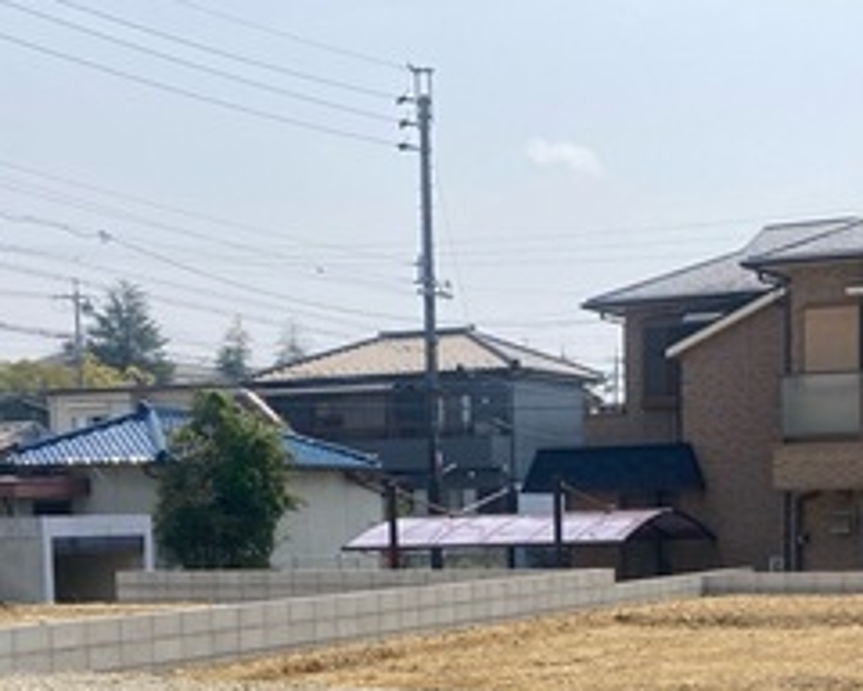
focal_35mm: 73
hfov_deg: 26.0
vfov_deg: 20.1
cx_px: 557
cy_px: 738
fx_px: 1865
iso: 20
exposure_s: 1/2000
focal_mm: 3.99
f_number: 1.8
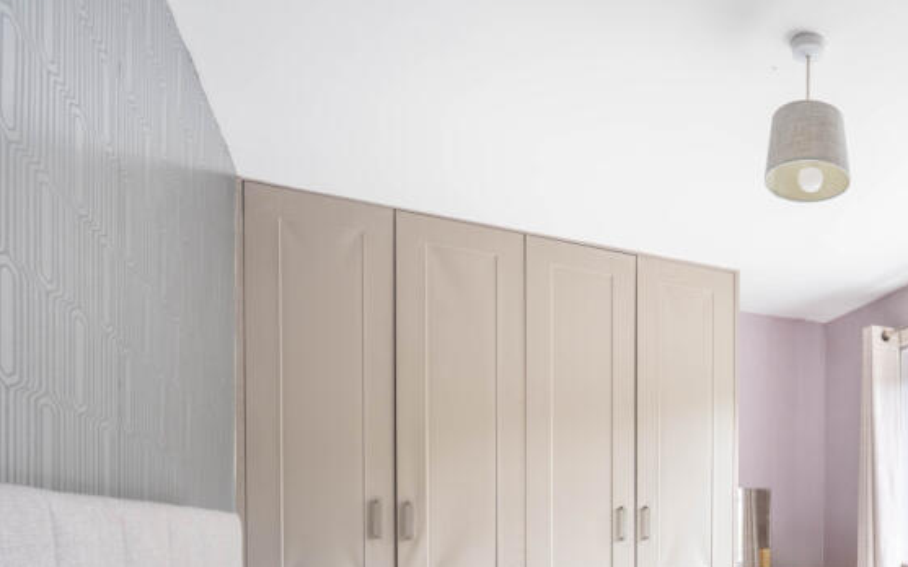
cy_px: 530
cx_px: 792
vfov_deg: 38.4
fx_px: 742
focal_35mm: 30
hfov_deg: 55.7
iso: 320
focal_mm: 16
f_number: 8
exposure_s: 1/60
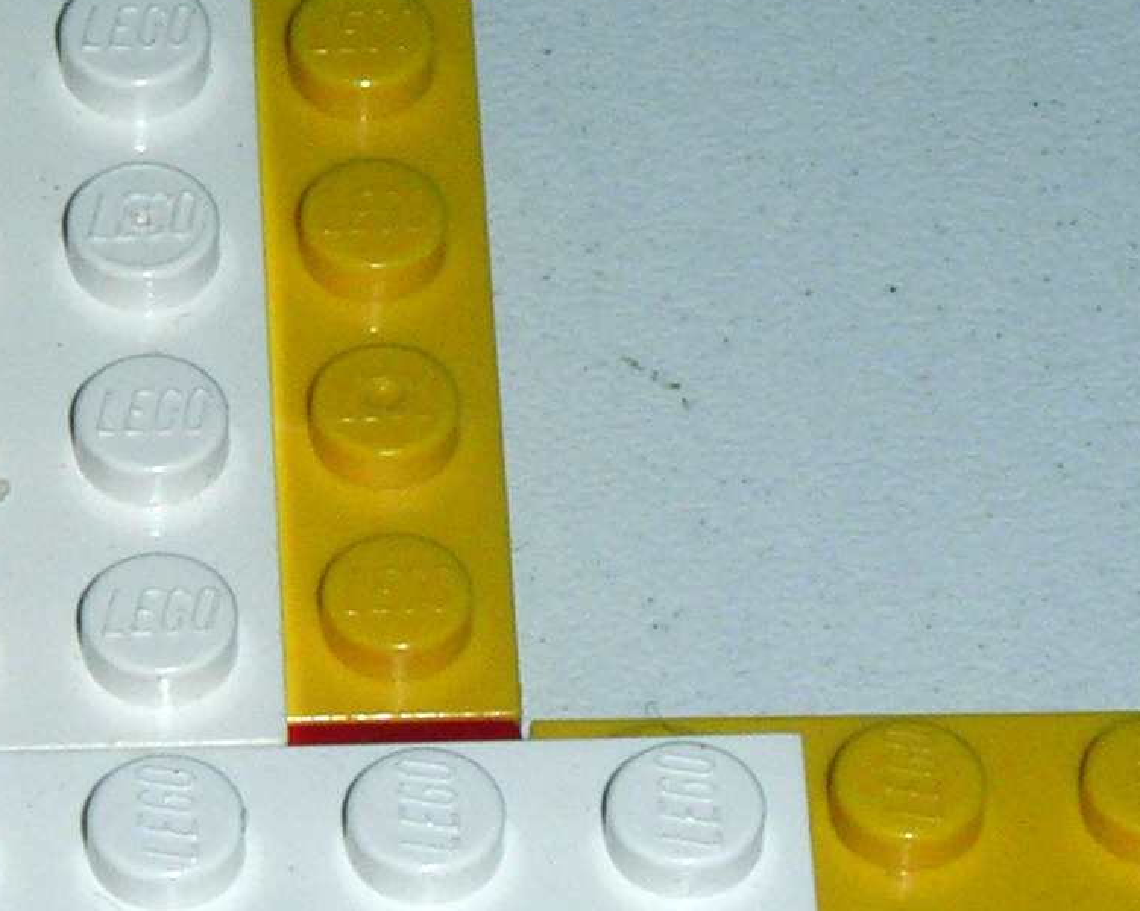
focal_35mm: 277
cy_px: 876
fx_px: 9341
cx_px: 349
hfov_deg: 7.0
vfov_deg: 5.6
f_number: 9.6
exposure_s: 1/125
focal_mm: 16
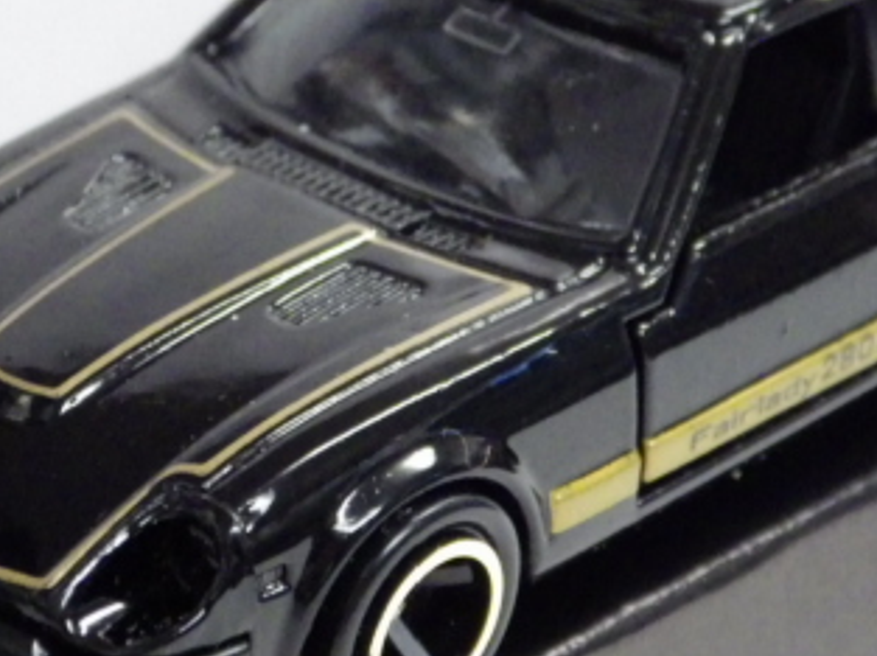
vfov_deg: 4.3
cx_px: 417
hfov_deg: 5.7
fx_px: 8756
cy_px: 258
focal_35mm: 346
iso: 1600
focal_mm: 30.4
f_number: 5.3
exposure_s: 1/40
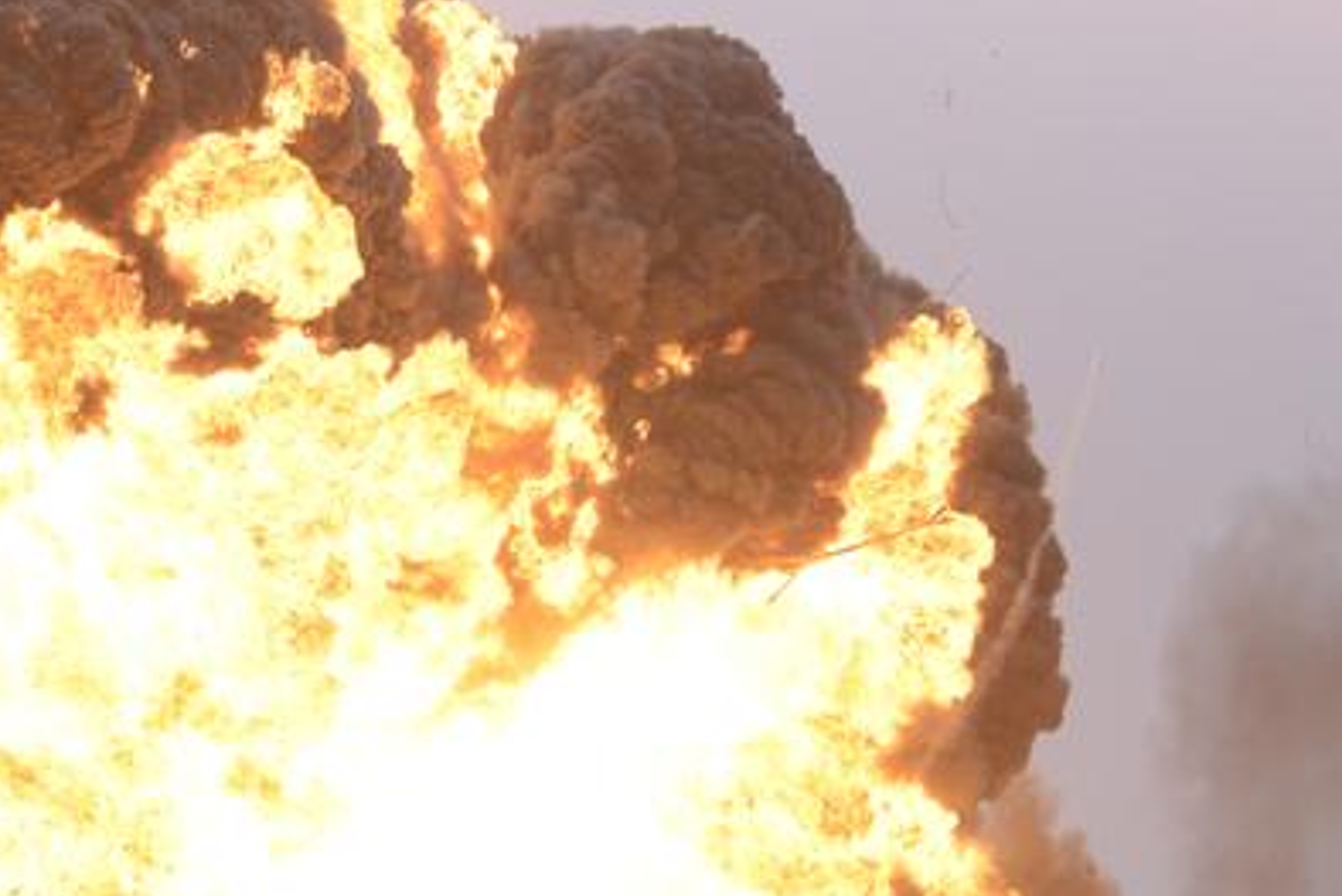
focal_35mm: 160
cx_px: 276
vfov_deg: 8.5
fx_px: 5966
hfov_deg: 12.8
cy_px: 894
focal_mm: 70
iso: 640
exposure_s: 1/8000
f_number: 4
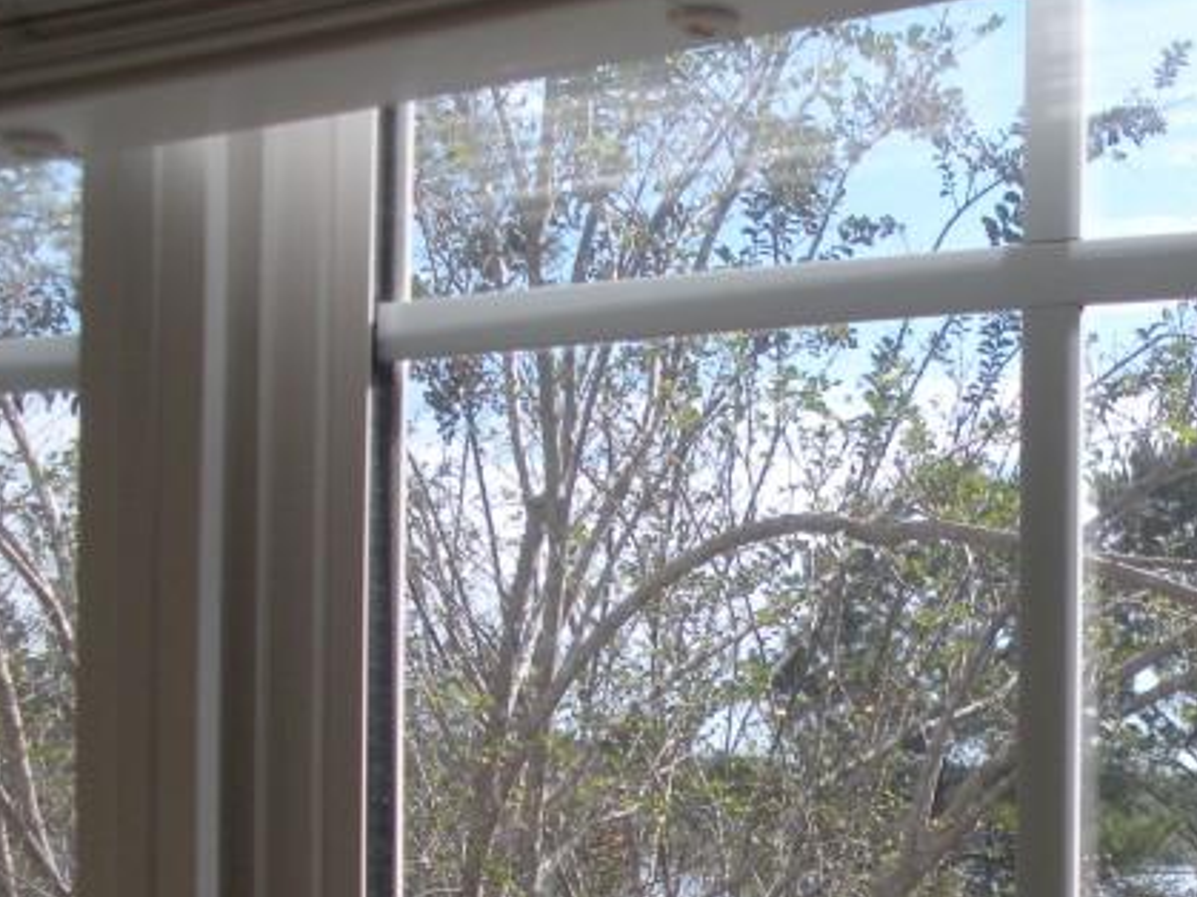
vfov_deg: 16.1
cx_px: 1306
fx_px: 3042
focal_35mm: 88
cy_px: 1060
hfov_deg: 21.2
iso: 64
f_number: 3.5
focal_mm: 6.3
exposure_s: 1/274
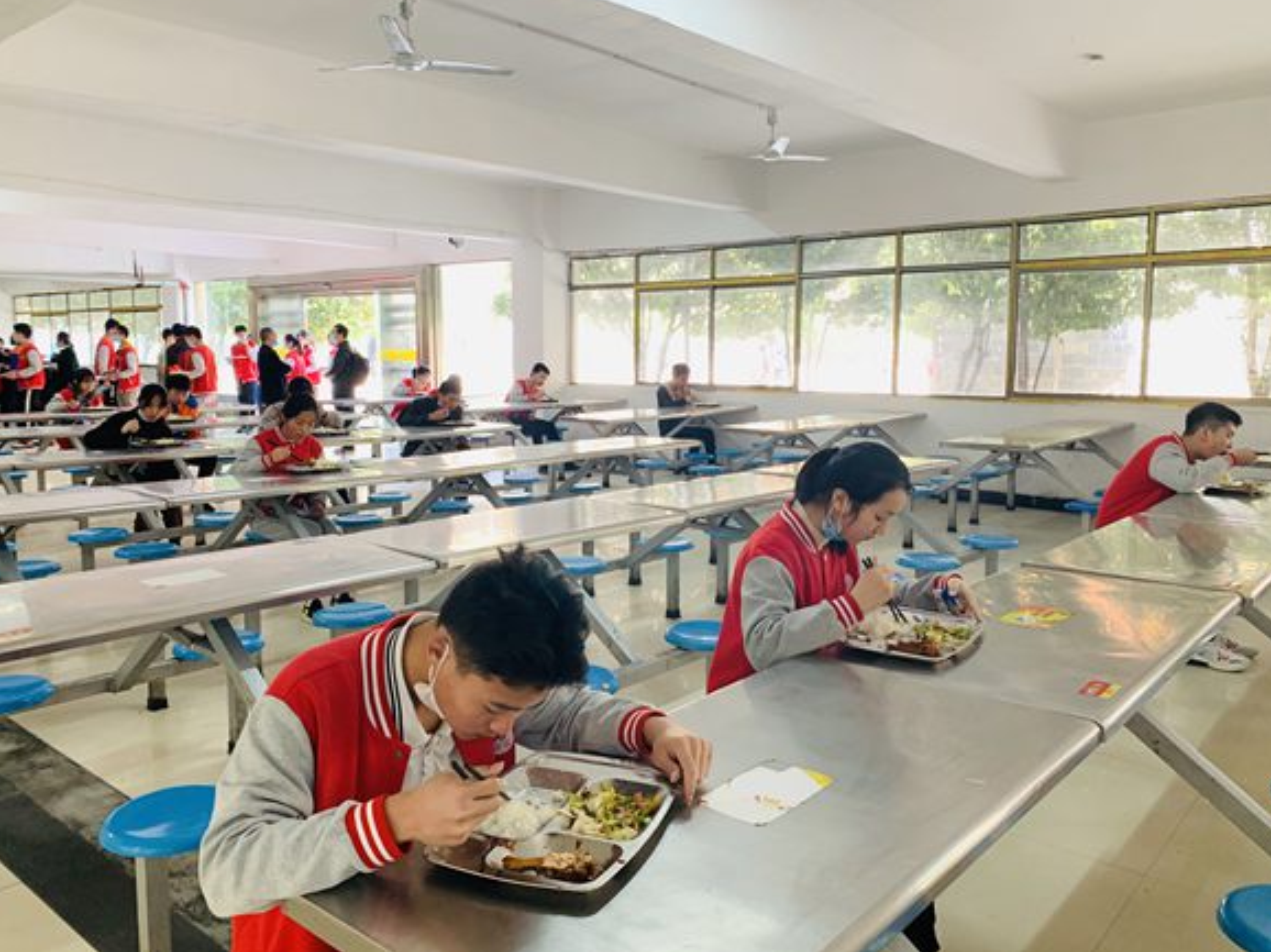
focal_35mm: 27
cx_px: 622
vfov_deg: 51.3
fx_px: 991
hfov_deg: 65.3
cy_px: 460
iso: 160
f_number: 1.8
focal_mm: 4.25
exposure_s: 1/50
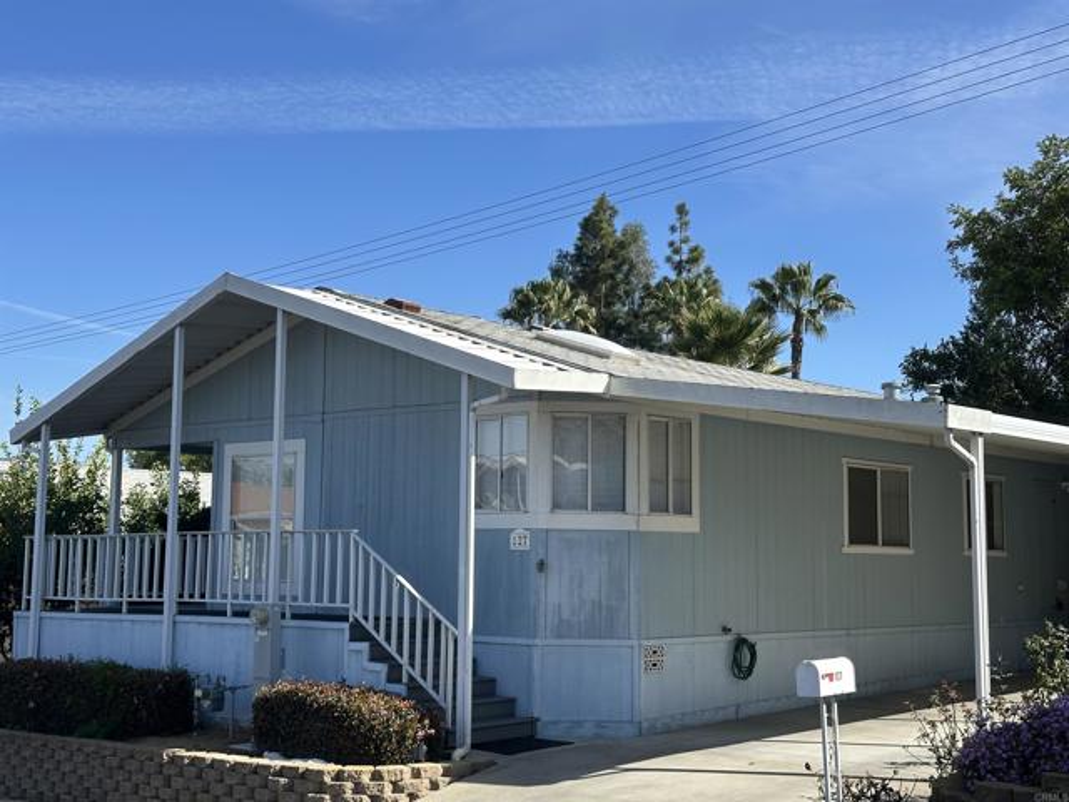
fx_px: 1482
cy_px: 401
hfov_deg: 39.7
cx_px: 534
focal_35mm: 48
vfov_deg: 30.3
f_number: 1.78
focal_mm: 6.86
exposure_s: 1/2732
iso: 64
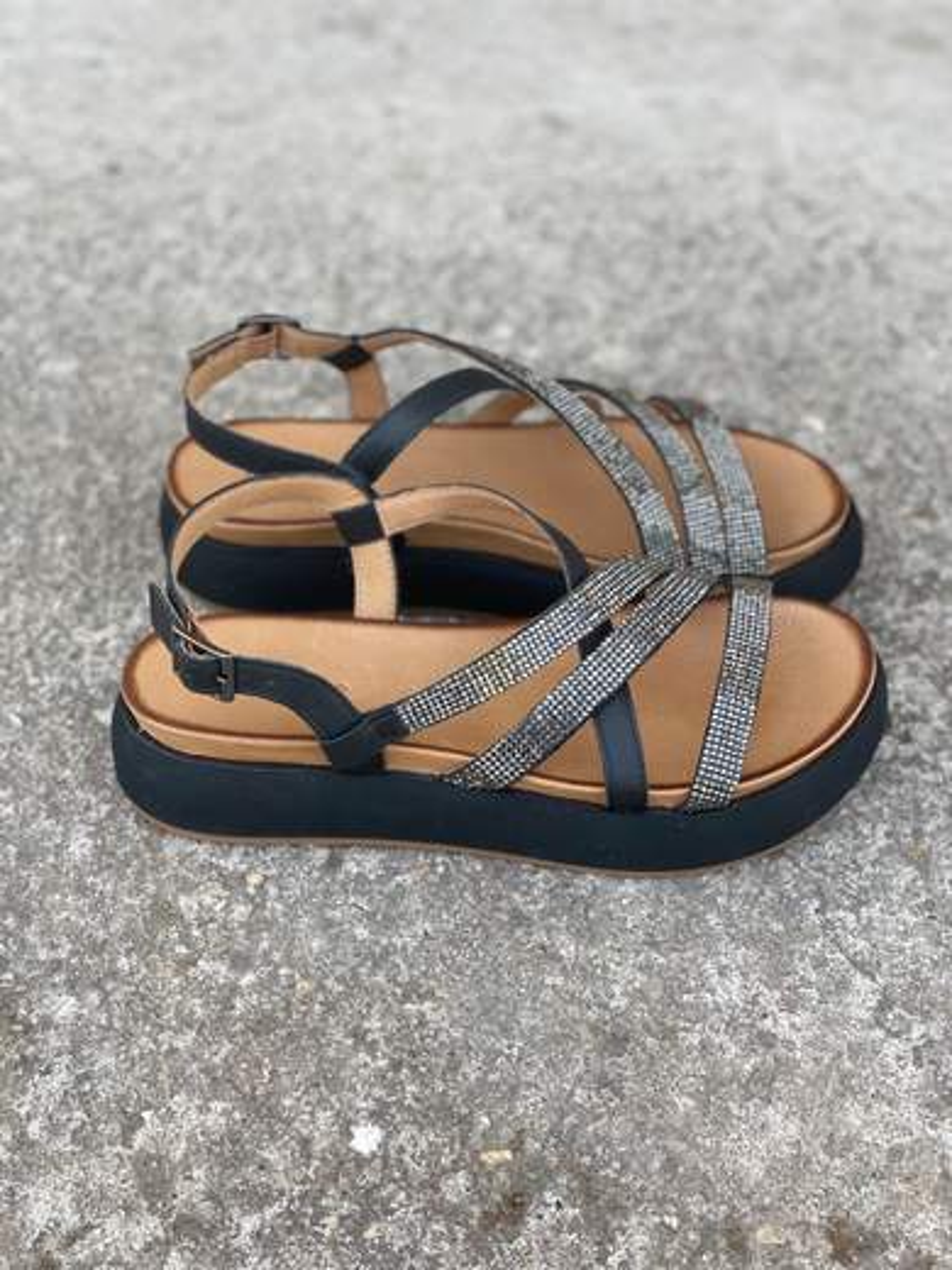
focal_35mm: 52
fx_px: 1907
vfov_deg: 36.8
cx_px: 476
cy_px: 635
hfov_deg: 28.0
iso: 25
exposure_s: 1/122
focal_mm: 6
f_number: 2
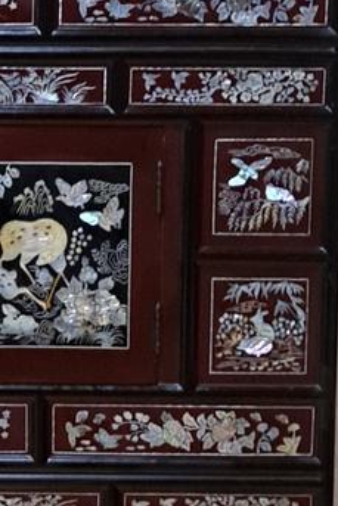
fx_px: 1365
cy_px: 183
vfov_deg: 21.0
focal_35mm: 97
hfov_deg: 13.6
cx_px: -95
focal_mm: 4.6
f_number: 2
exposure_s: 1/20
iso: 640
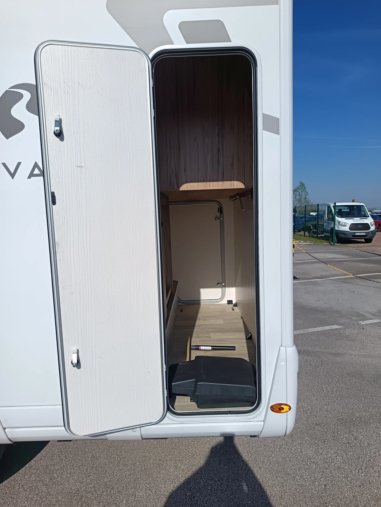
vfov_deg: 71.6
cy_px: 254
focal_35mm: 24
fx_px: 352
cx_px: 190
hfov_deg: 56.8
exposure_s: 1/1192
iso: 106
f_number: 1.75
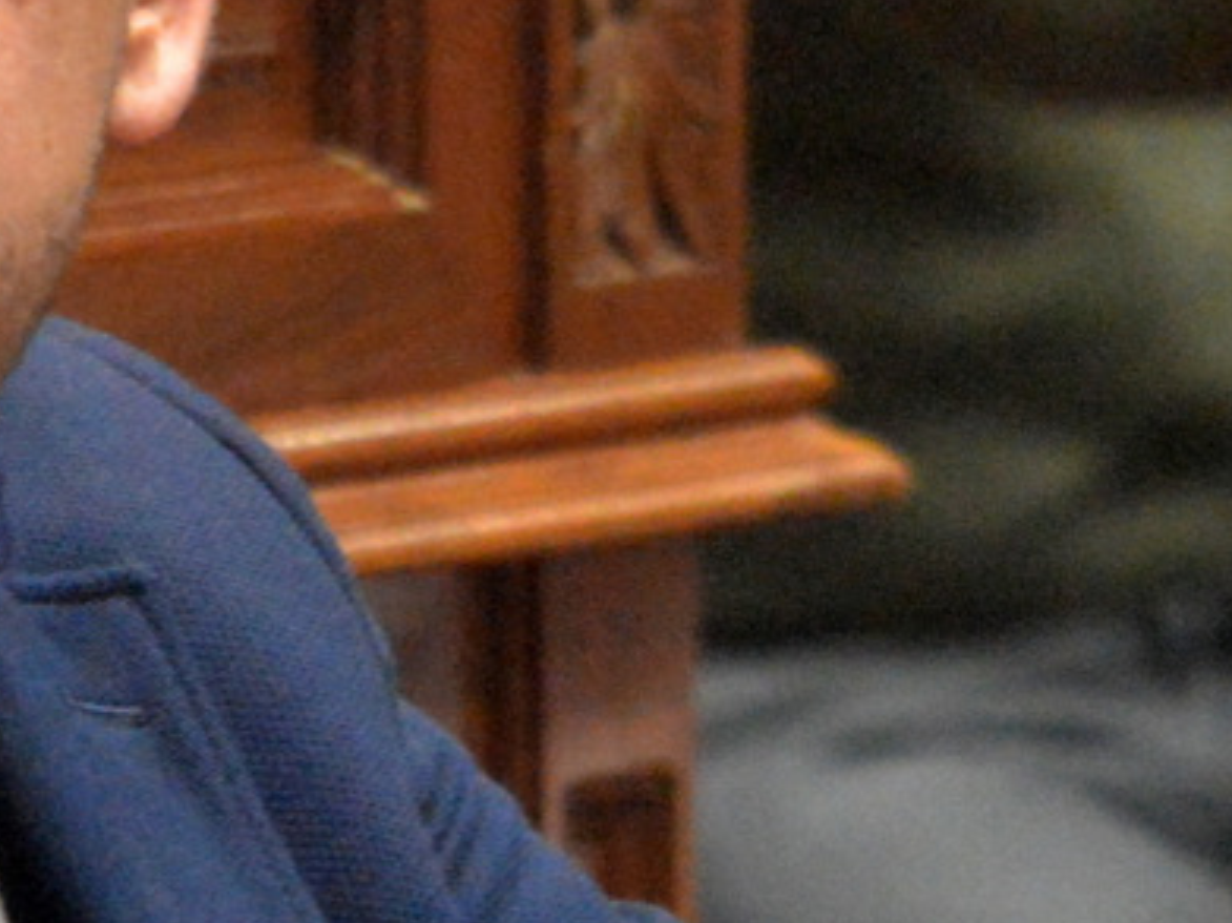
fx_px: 32443
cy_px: 548
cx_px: -280
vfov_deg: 1.6
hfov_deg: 2.2
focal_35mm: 912
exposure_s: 1/200
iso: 6400
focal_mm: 165
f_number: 5
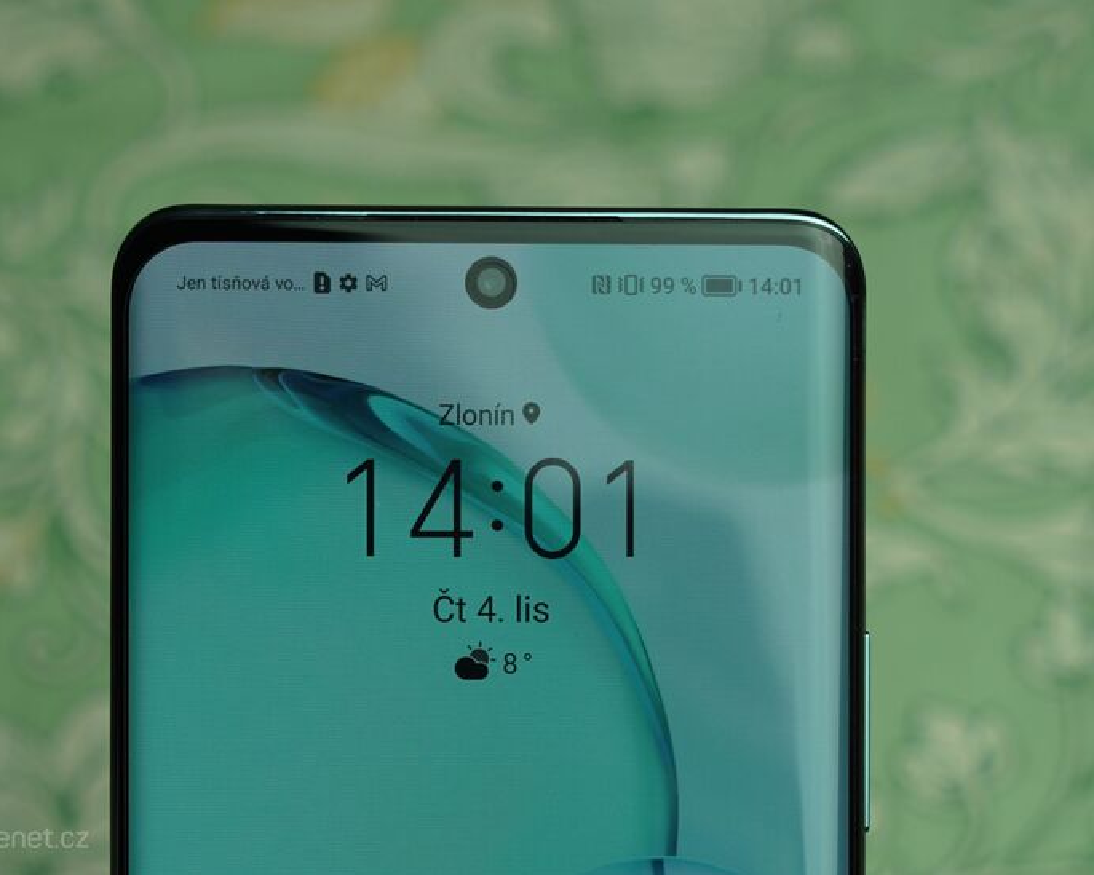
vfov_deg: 25.8
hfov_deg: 31.9
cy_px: 439
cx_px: 505
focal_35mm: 59
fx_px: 1910
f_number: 5.6
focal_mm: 52
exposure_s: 1/125
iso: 160
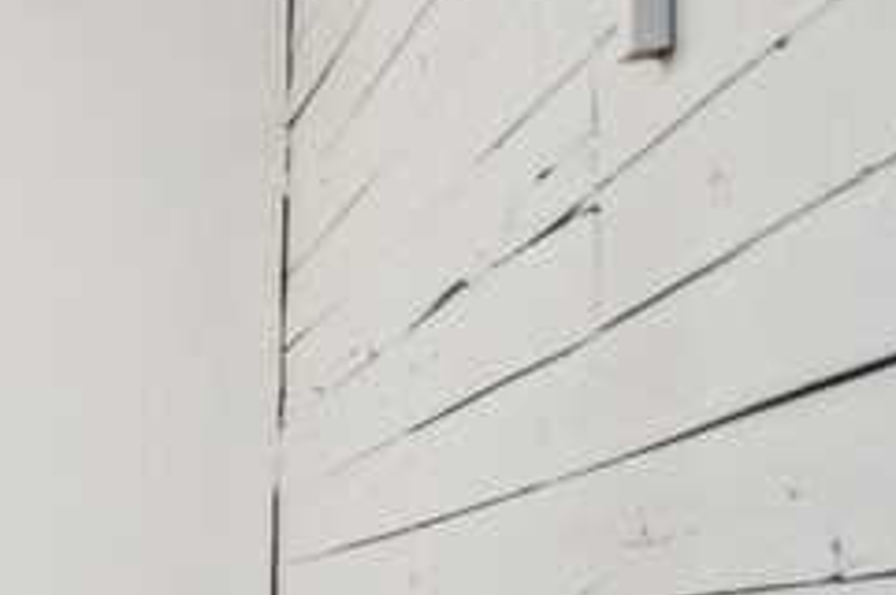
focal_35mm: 101
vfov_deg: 13.3
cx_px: -1599
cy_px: 610
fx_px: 2510
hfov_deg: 12.3
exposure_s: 1/4
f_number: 8
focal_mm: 10
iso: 400
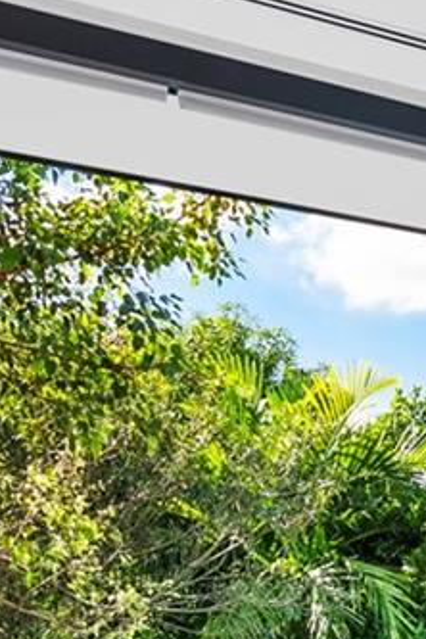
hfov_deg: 17.5
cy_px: 645
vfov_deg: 26.5
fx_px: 1278
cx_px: 580
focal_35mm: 72
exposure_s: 1/25
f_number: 8
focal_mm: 15
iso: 400
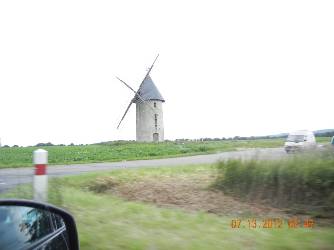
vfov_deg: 46.8
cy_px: 125
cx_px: 167
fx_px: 289
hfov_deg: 60.0
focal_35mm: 30
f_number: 3.5
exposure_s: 1/193
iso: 160
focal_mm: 5.4
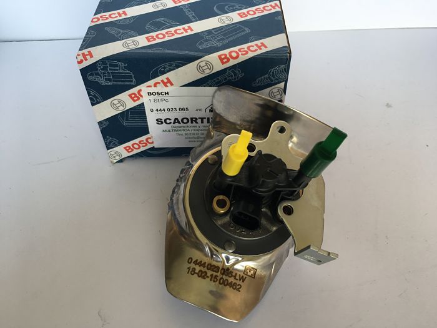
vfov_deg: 48.2
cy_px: 164
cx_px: 218
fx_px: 366
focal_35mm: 29
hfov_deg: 61.7
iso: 25
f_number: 2.2
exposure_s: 1/100
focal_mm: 4.15
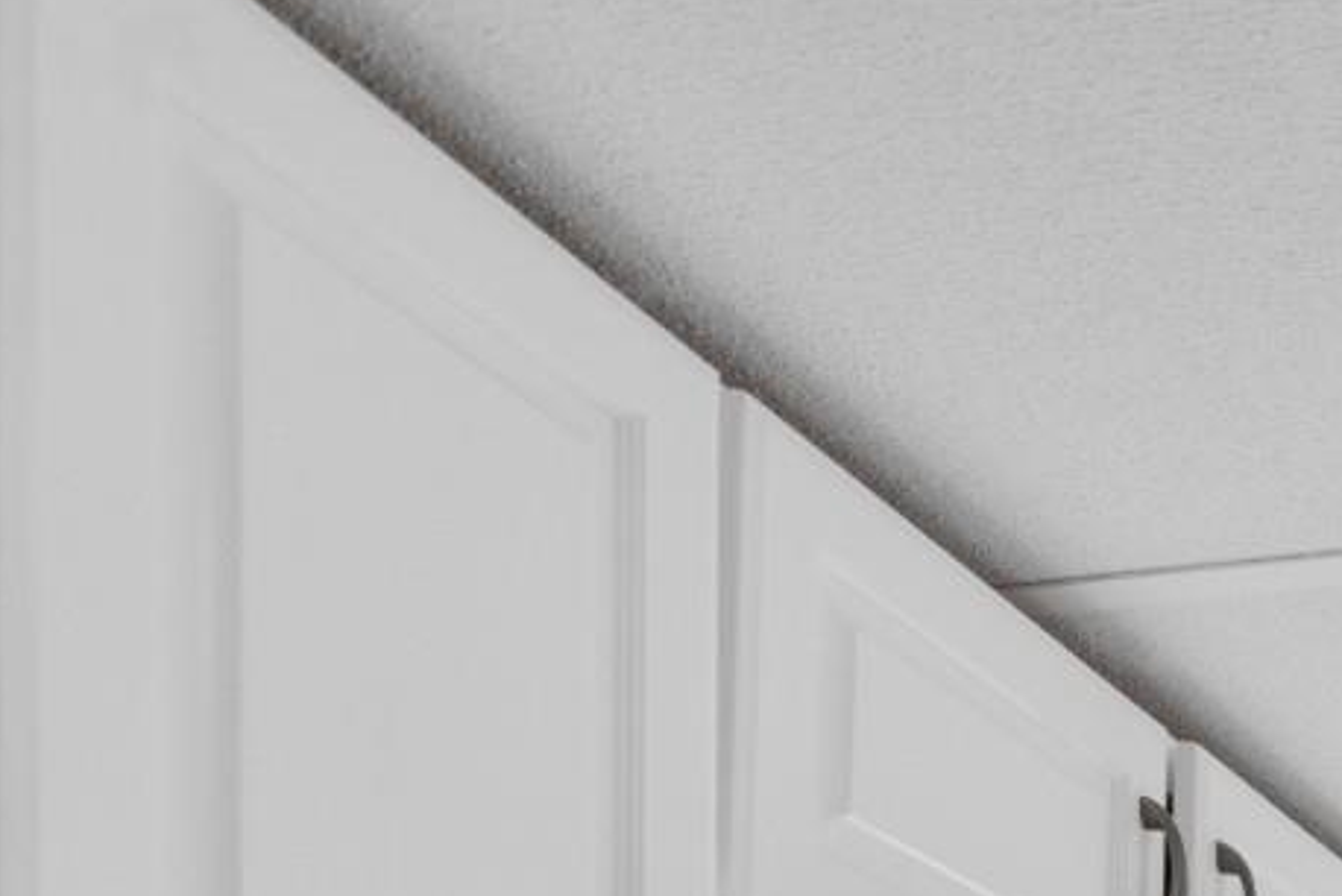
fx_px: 1977
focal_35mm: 53
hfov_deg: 23.3
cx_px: 2312
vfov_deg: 19.9
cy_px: 1534
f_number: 4.5
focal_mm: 10
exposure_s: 1/50
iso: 100
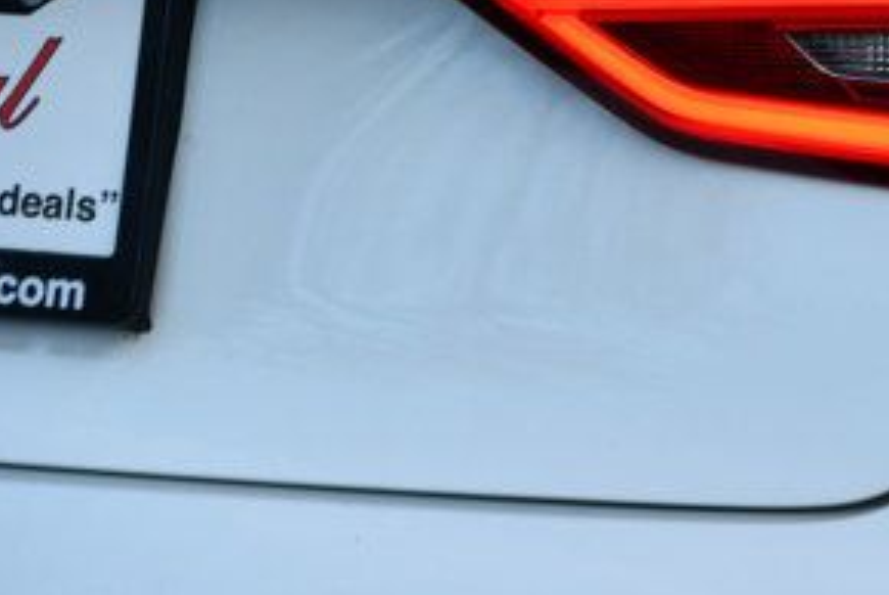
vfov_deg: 4.4
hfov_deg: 6.5
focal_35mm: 313
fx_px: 7737
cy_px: -17
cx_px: 944
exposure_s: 1/250
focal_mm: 95
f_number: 7.1
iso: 200
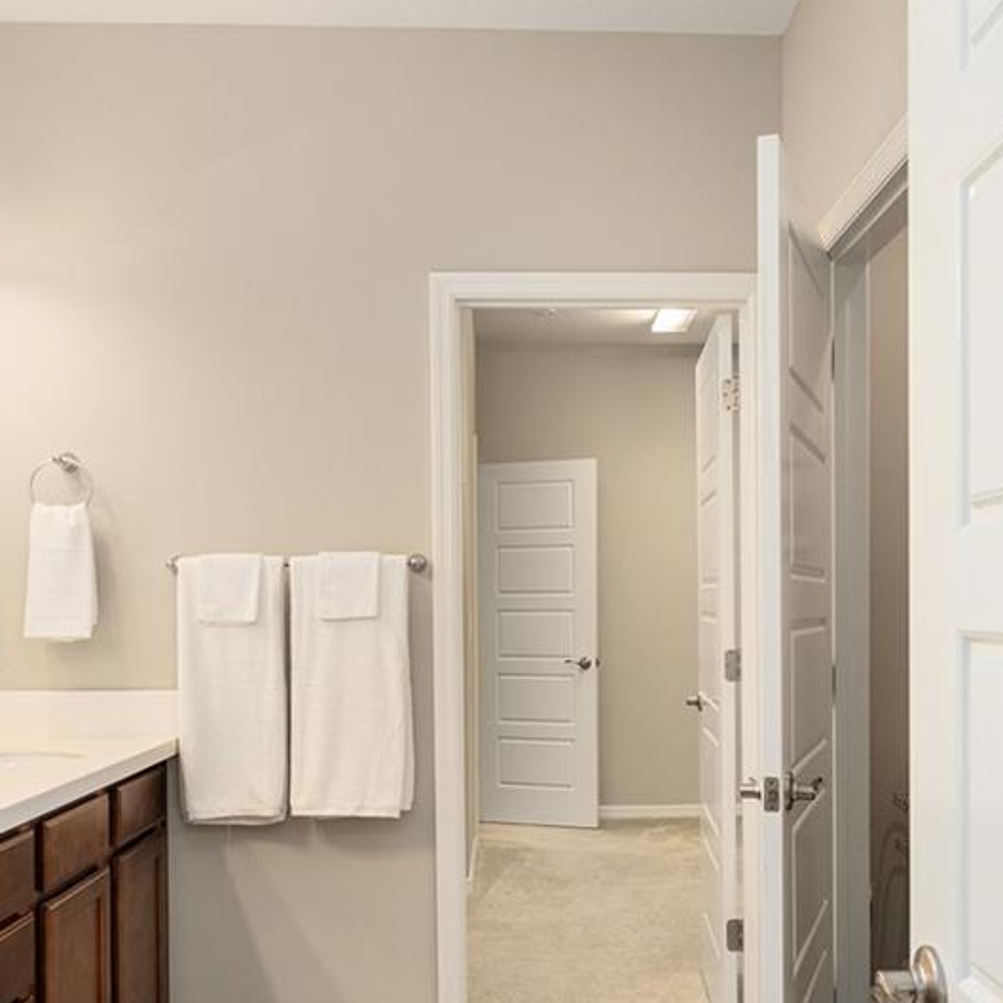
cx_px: 576
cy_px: 607
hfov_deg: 45.9
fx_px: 1180
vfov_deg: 45.8
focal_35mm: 36
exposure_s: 1/13
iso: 400
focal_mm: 14
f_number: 7.1
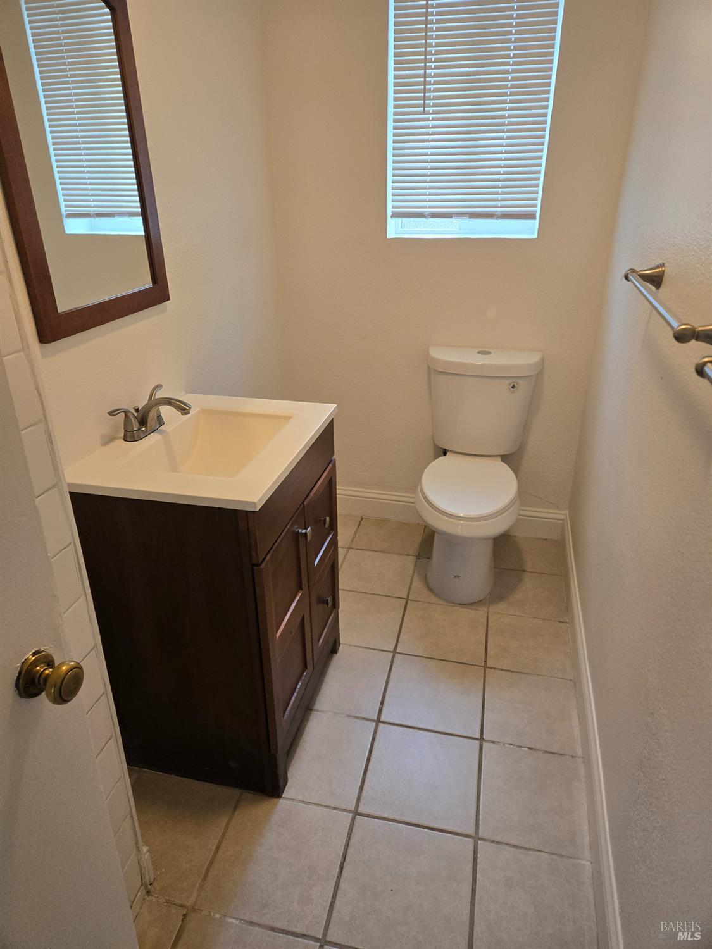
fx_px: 631
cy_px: 474
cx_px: 356
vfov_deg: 73.9
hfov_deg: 58.9
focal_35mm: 23
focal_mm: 5.4
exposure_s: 1/120
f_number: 1.8
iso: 250
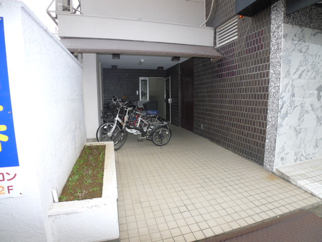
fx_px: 167
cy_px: 121
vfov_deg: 71.6
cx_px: 161
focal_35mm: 18
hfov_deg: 87.8
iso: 100
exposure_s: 1/200
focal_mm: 3.9
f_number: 2.8
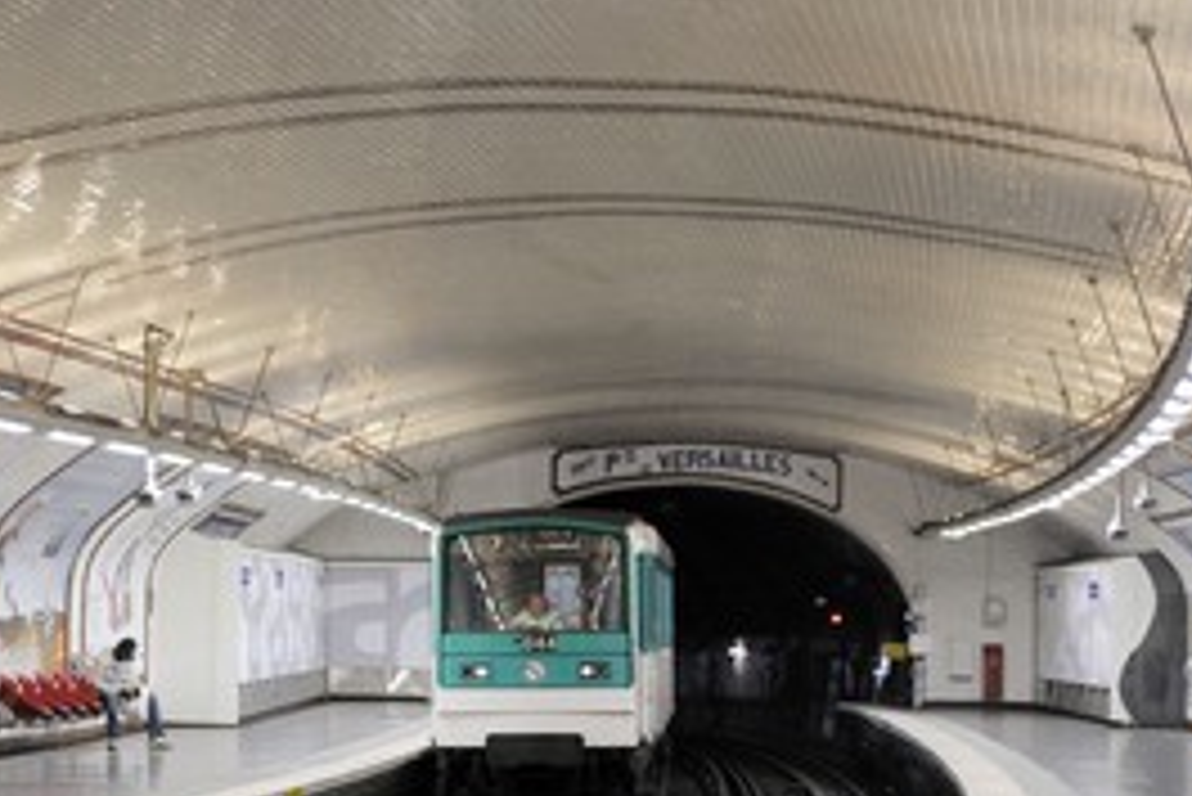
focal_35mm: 95
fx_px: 3147
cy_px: 625
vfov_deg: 14.3
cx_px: 261
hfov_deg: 21.2
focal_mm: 60
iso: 800
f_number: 3.5
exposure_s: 1/40
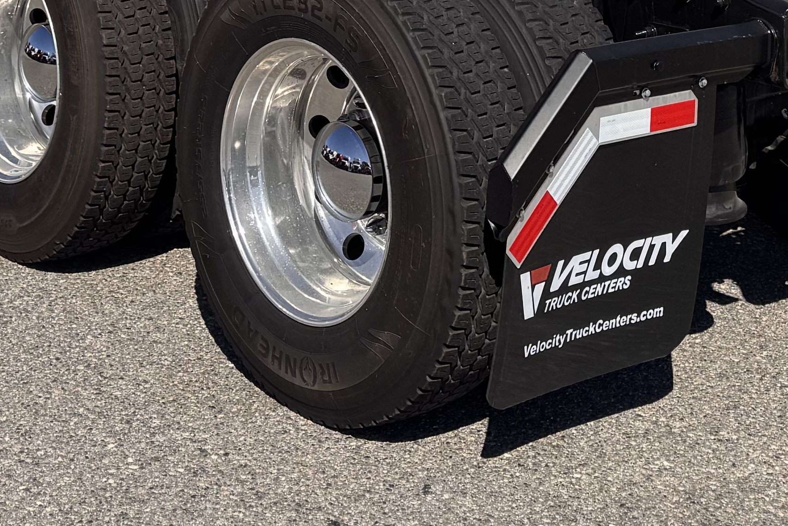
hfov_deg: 24.2
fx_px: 1839
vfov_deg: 14.5
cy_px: -395
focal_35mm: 84
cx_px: 322
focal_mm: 6.76
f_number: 1.78
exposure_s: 1/5814
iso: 80
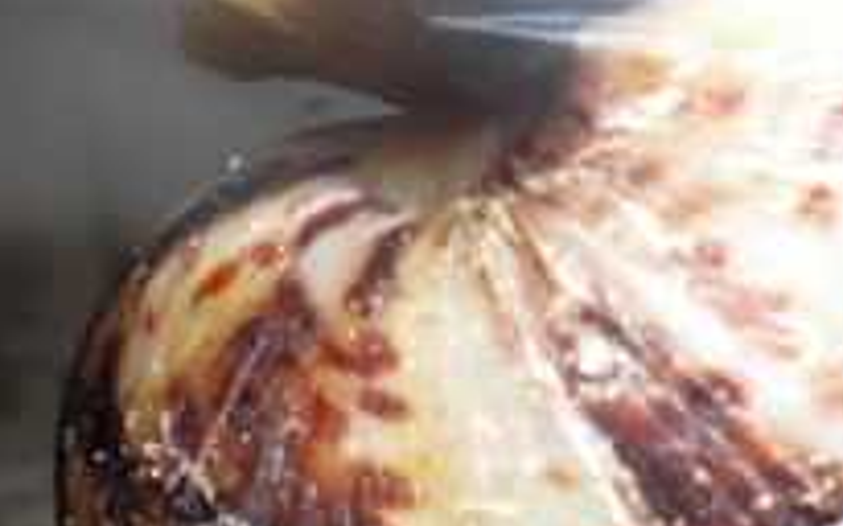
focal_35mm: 81
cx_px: 251
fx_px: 1860
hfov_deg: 25.3
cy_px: 608
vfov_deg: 15.6
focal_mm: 6.3
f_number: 4.6
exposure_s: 1/30
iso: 200
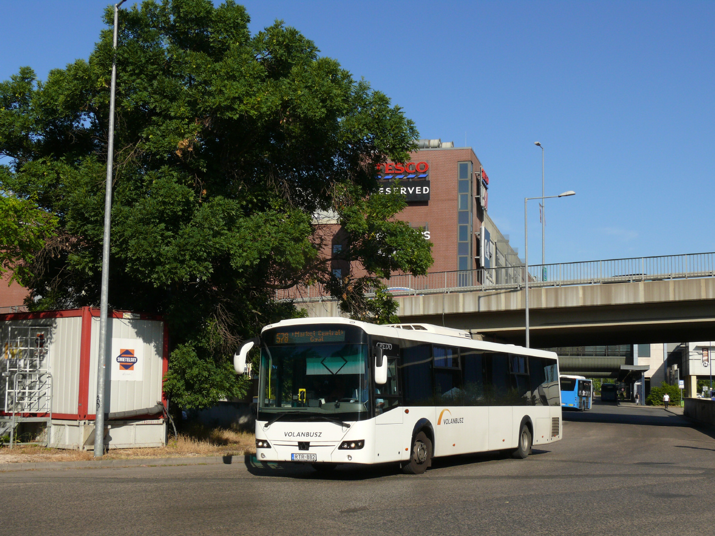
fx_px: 1012
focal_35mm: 49
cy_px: 268
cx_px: 358
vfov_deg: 29.7
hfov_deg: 38.9
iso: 100
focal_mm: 10.3
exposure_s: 1/400
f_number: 7.1
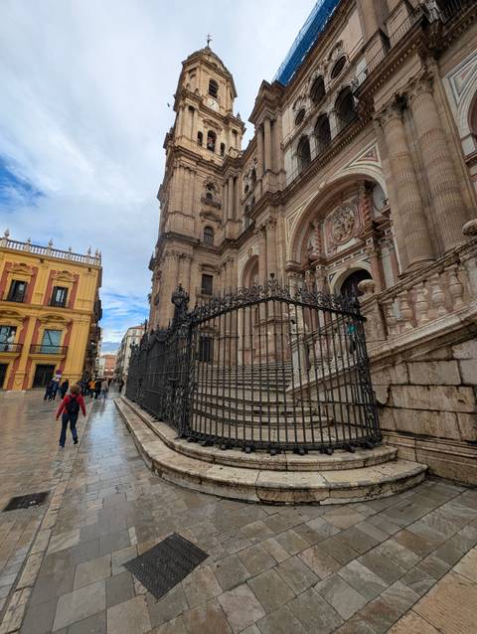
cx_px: 238
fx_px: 220
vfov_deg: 110.5
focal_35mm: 12
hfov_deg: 94.6
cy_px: 317
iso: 42
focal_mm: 2.23
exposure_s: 1/1003
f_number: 1.95
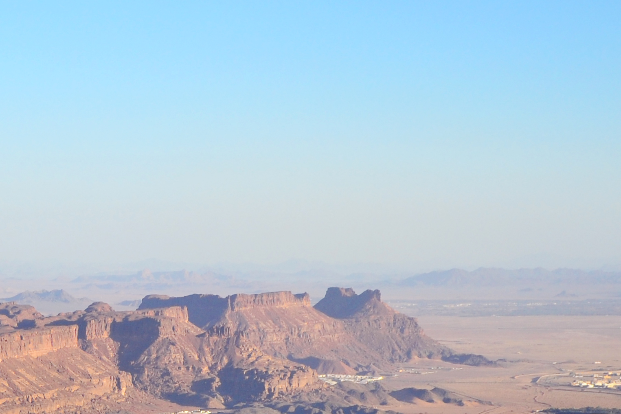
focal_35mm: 145
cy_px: 425
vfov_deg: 9.4
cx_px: -72
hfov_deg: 13.8
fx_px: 2501
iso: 200
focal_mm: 32
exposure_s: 1/500
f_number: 5.6
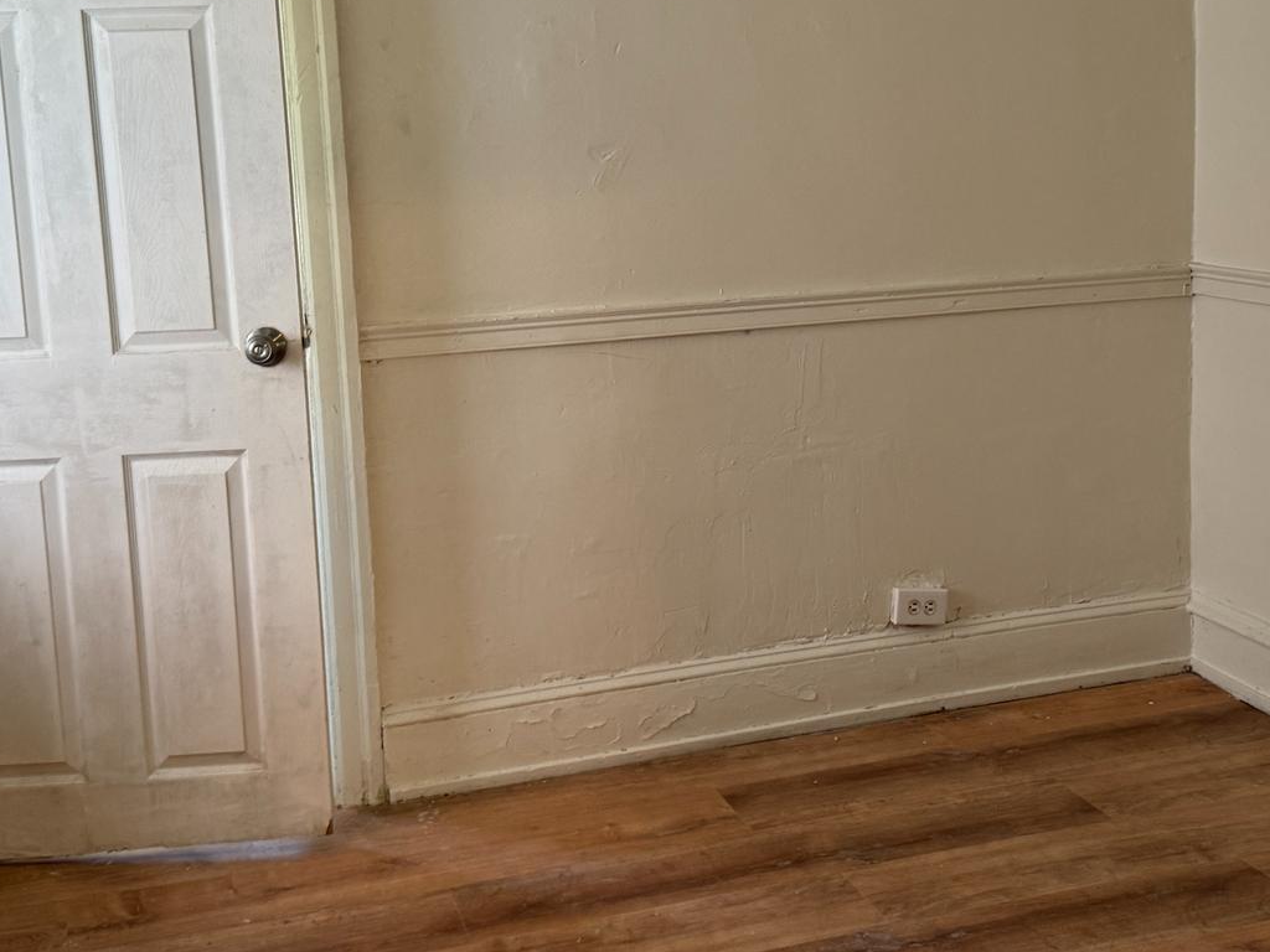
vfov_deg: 30.1
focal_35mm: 48
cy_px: 338
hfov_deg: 39.6
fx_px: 1761
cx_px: 695
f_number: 1.78
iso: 160
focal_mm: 6.76
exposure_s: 1/60
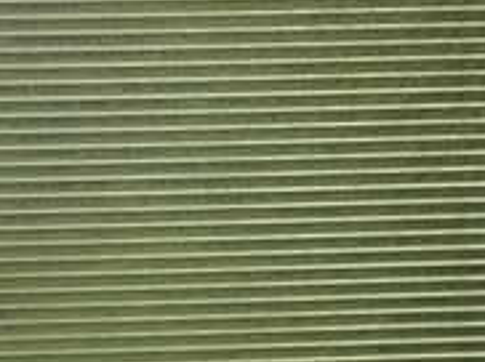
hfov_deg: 19.0
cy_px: 186
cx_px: 538
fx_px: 1385
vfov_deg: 14.9
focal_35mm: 99
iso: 200
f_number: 2.3
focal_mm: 5.4
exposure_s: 1/50
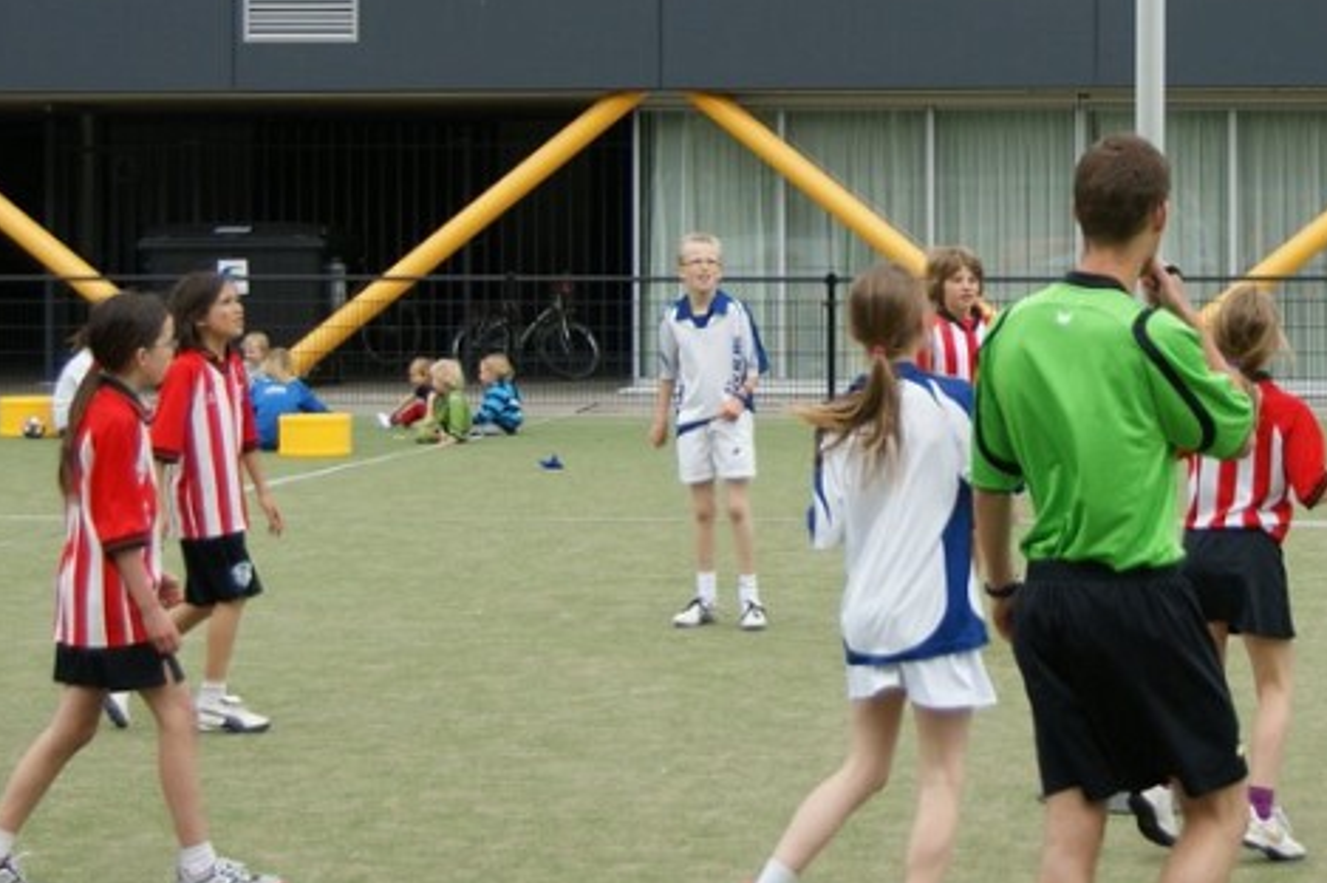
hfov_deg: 20.2
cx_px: 896
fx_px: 3719
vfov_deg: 13.5
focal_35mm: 101
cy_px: 337
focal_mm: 35
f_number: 4.5
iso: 100
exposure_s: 1/500
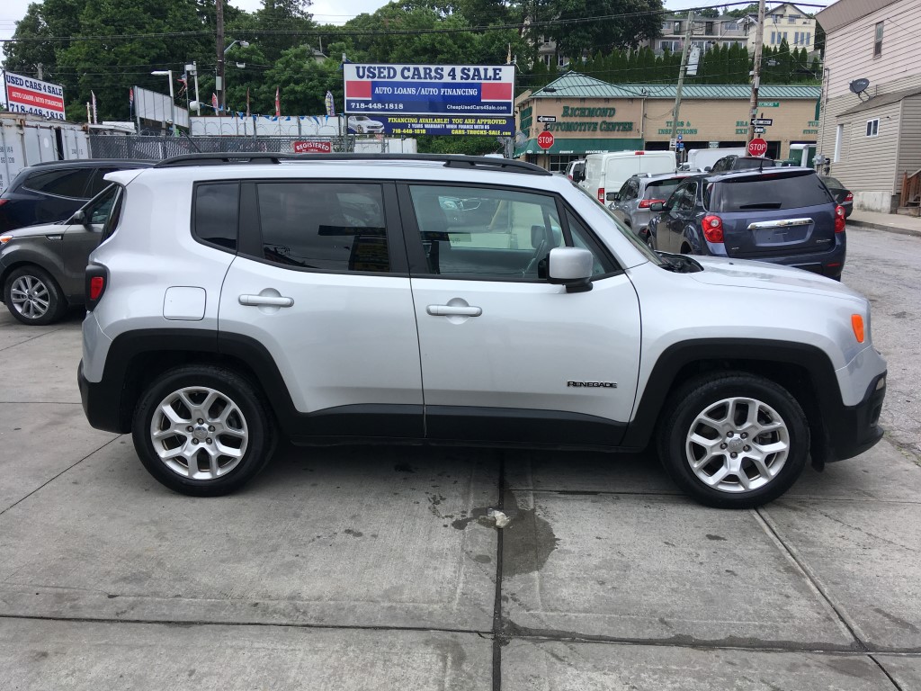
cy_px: 346
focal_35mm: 29
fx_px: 772
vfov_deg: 48.2
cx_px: 460
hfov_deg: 61.7
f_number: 2.2
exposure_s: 1/1425
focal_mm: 4.15
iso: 25
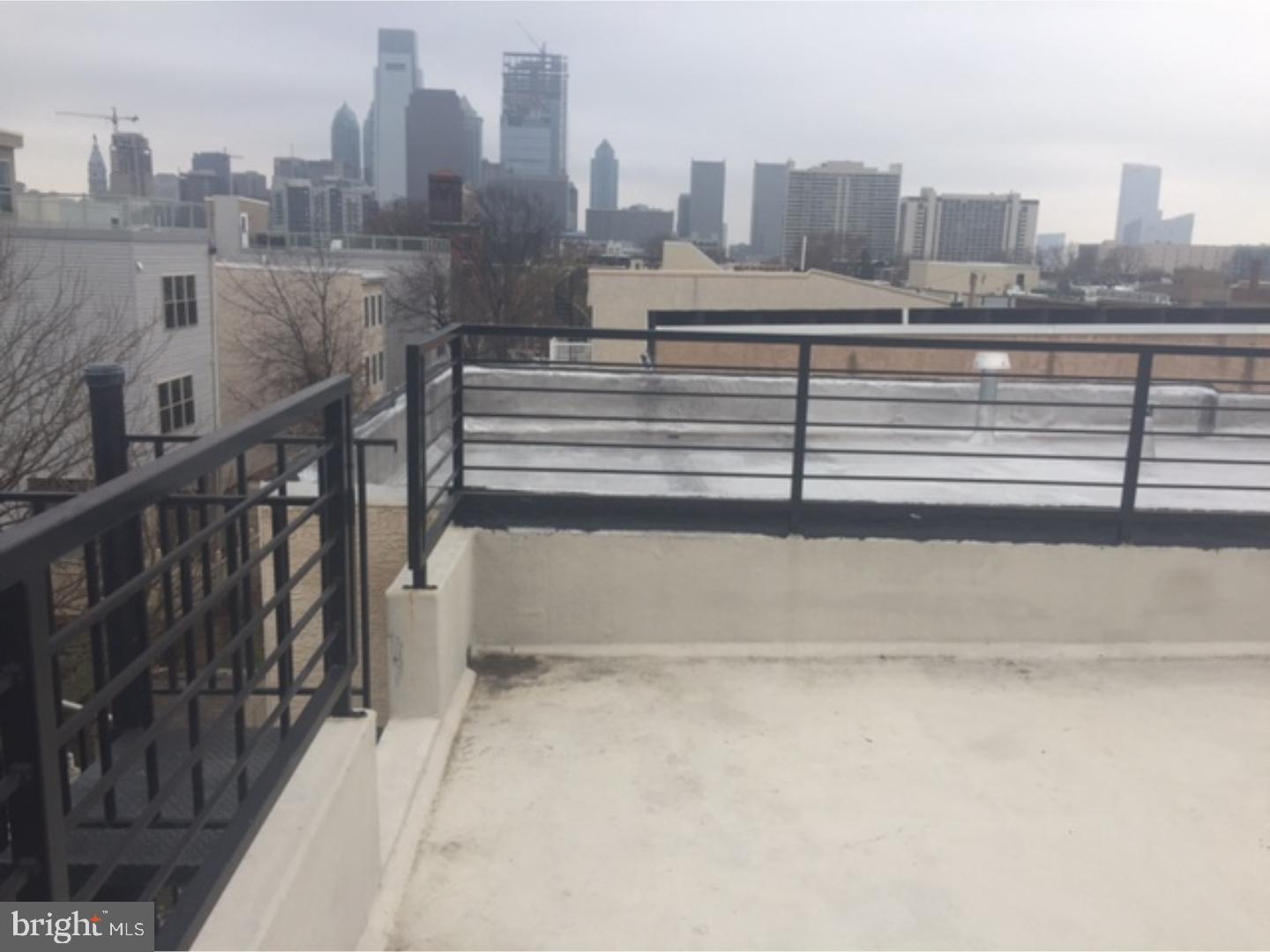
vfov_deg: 48.2
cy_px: 476
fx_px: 1064
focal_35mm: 29
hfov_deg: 61.7
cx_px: 635
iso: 32
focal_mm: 4.15
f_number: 2.2
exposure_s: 1/1236
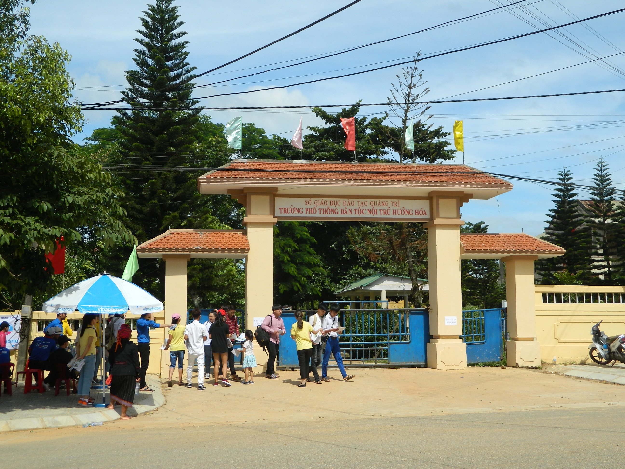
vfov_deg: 30.9
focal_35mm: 47
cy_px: 234
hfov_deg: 40.4
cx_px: 312
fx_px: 849
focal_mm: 8.4
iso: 80
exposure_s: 1/800
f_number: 3.6
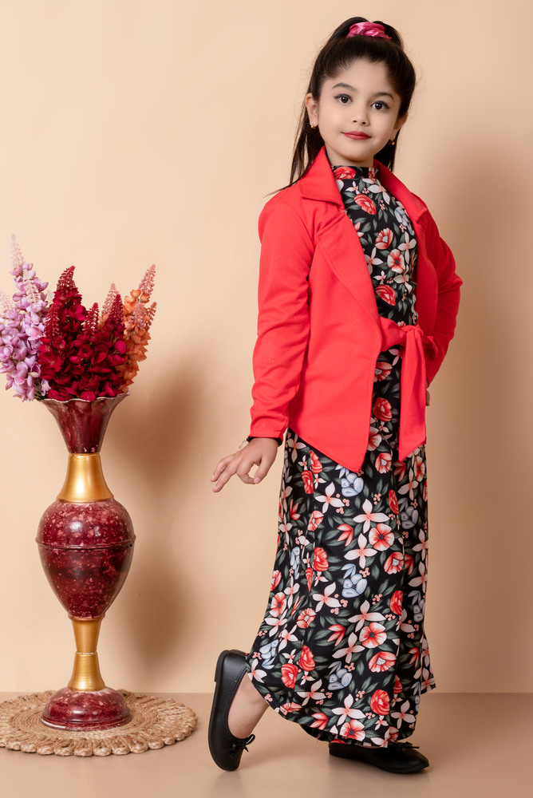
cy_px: 399
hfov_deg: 21.9
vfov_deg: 32.4
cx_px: 266
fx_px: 1375
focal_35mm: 62
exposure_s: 1/160
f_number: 13
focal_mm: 62
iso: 320
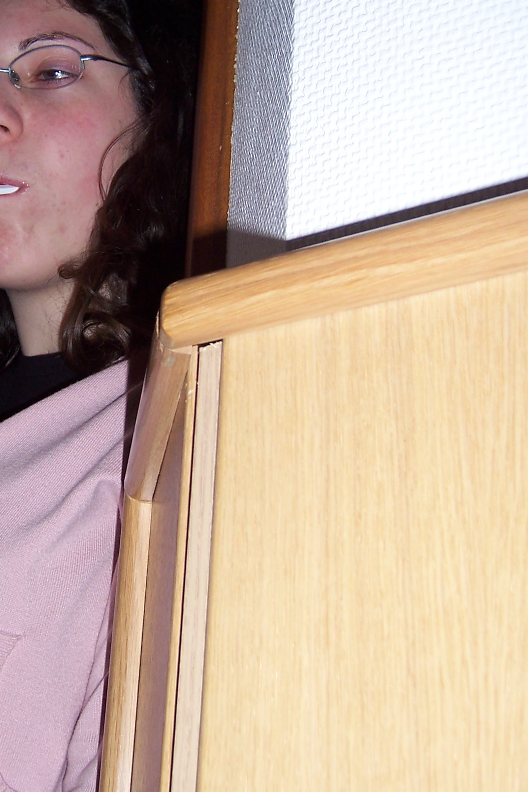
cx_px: 85
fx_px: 1320
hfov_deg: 22.2
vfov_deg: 32.9
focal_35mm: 60
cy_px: 219
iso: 80
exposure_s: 1/60
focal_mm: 6.2
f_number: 2.8
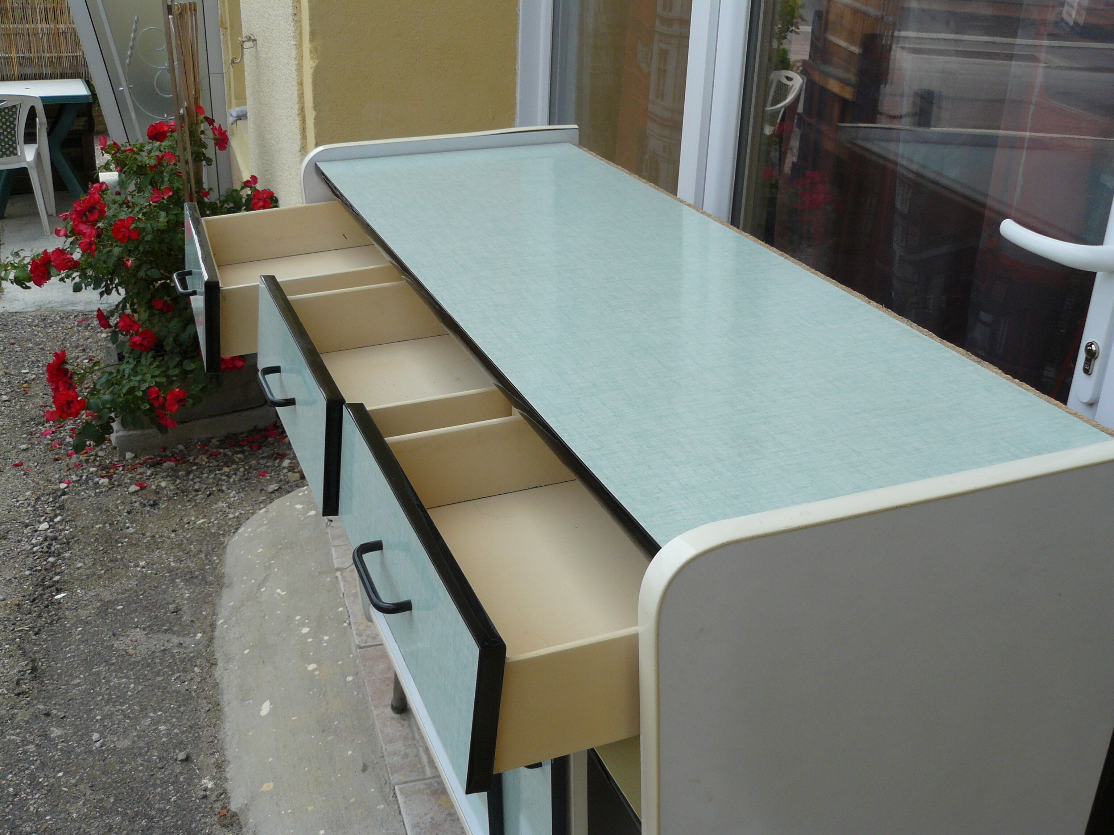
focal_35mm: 36
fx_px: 1159
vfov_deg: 39.7
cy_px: 418
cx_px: 557
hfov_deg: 51.4
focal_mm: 6
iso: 100
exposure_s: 1/250
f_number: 4
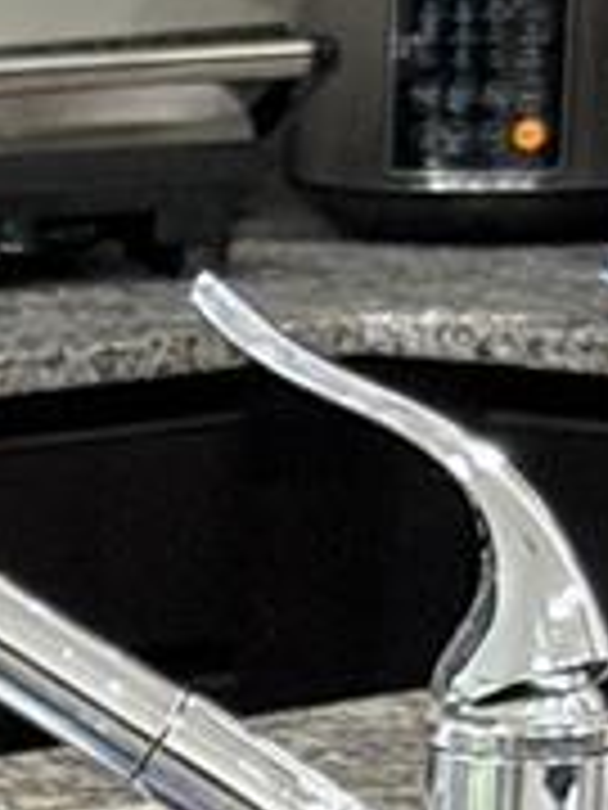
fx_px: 7494
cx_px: -1193
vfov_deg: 6.1
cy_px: 1498
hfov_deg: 4.5
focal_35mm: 320
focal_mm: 6.76
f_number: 1.78
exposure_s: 1/40
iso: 320
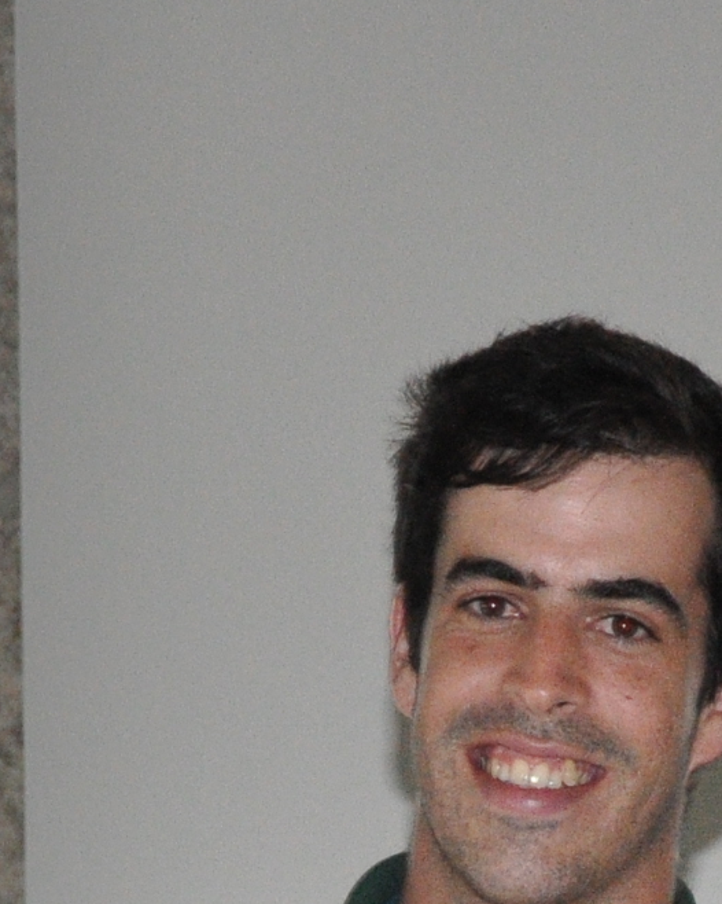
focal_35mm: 309
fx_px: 8265
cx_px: 700
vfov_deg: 6.2
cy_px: 1422
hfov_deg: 5.0
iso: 1600
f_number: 4.8
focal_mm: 45
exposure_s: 1/80
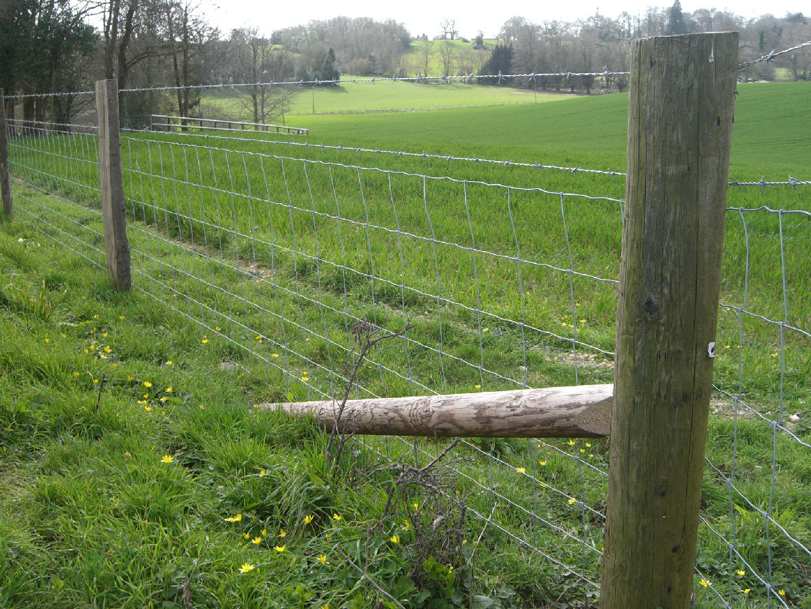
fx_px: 890
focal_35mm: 38
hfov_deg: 49.0
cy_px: 304
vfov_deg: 37.7
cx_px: 406
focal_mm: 7.9
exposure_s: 1/250
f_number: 4
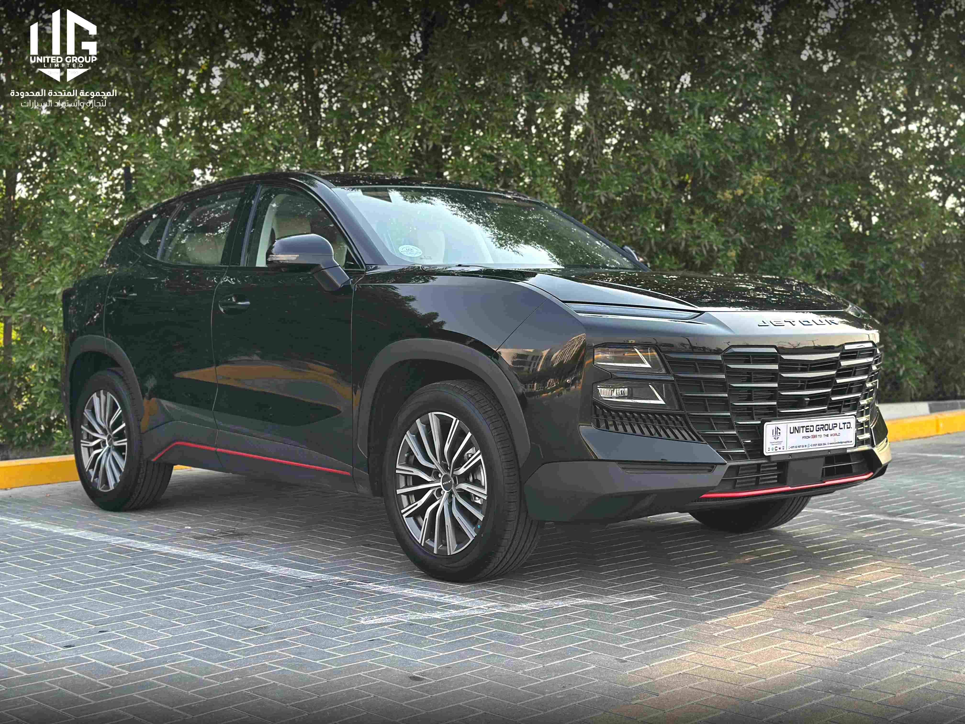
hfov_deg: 39.7
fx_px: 1338
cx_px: 482
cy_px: 362
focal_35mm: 48
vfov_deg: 30.3
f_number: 0.89
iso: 80
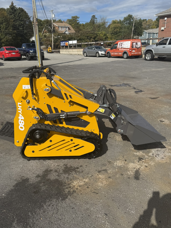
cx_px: 73
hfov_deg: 48.1
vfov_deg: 61.6
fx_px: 191
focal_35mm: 29
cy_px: 104
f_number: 1.78
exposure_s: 1/7353
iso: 80
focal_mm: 6.76
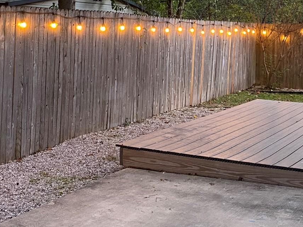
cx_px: 119
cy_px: 15
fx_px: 543
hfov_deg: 31.1
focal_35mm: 62
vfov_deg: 22.9
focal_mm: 4.25
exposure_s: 1/40
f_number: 1.8
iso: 500
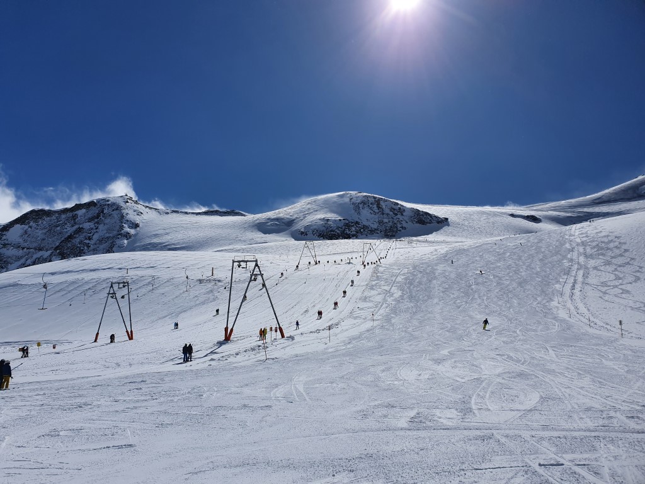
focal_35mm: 26
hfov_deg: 67.3
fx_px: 484
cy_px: 242
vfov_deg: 53.1
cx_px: 322
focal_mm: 4.32
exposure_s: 1/10112
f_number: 2.4
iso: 50
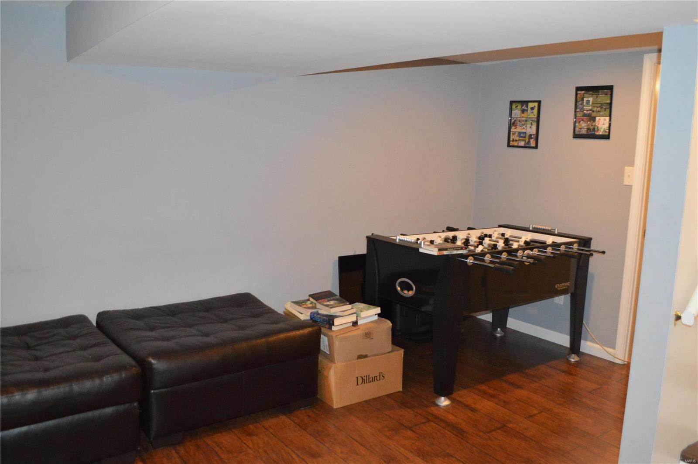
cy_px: 232
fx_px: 581
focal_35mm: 30
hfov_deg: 62.0
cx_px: 349
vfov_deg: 43.5
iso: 3200
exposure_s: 1/60
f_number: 3.8
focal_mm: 20
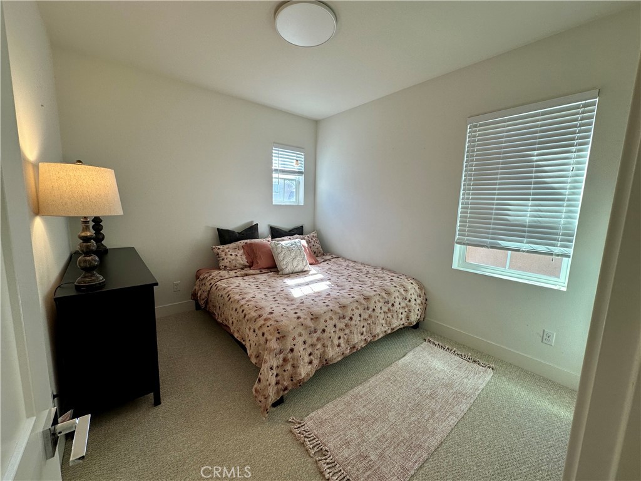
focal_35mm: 14
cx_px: 320
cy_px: 240
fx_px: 259
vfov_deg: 85.7
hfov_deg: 102.1
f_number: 2.2
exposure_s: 1/120
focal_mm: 2.22
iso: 64
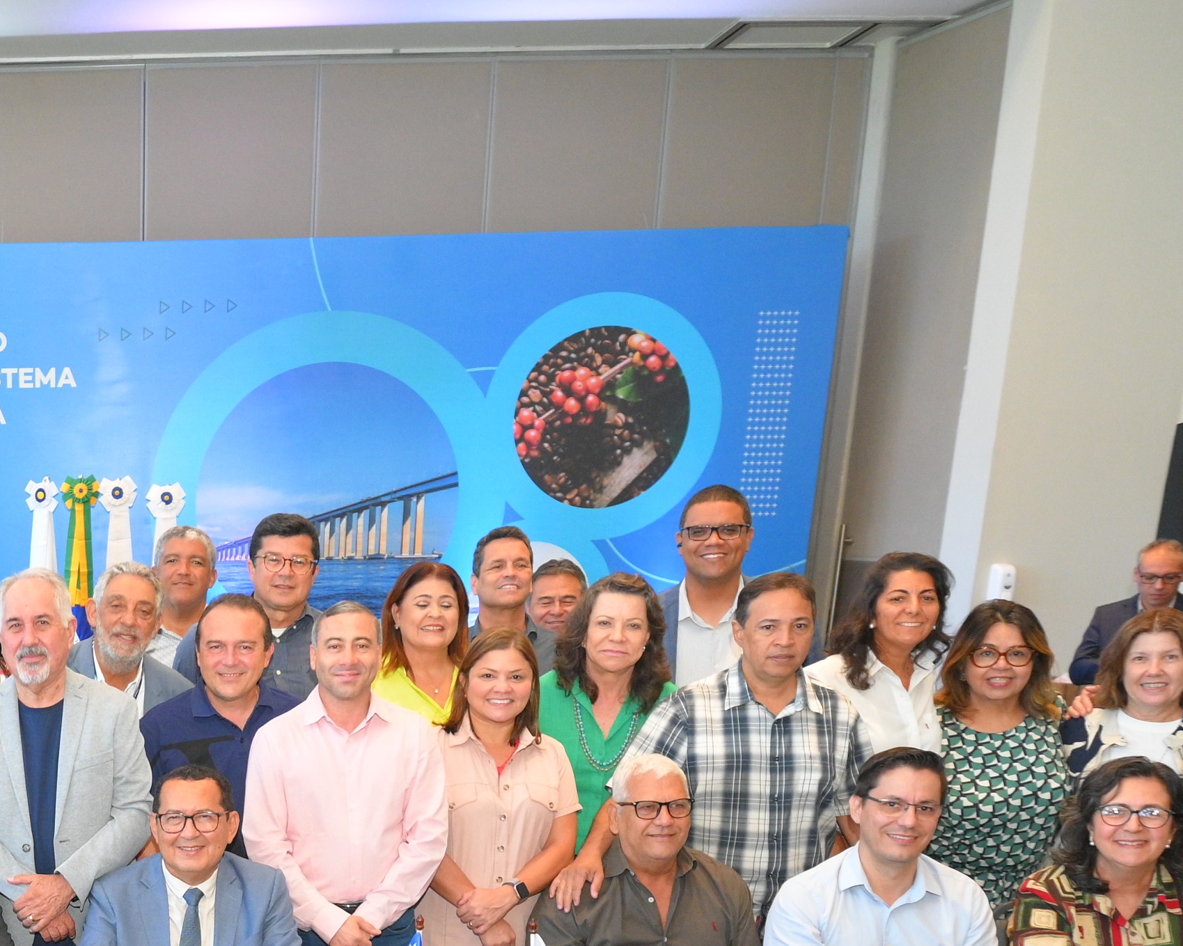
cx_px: 19
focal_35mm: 40
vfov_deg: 34.2
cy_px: 937
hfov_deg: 40.5
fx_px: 1400
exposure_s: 1/160
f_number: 4
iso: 3200
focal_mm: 16
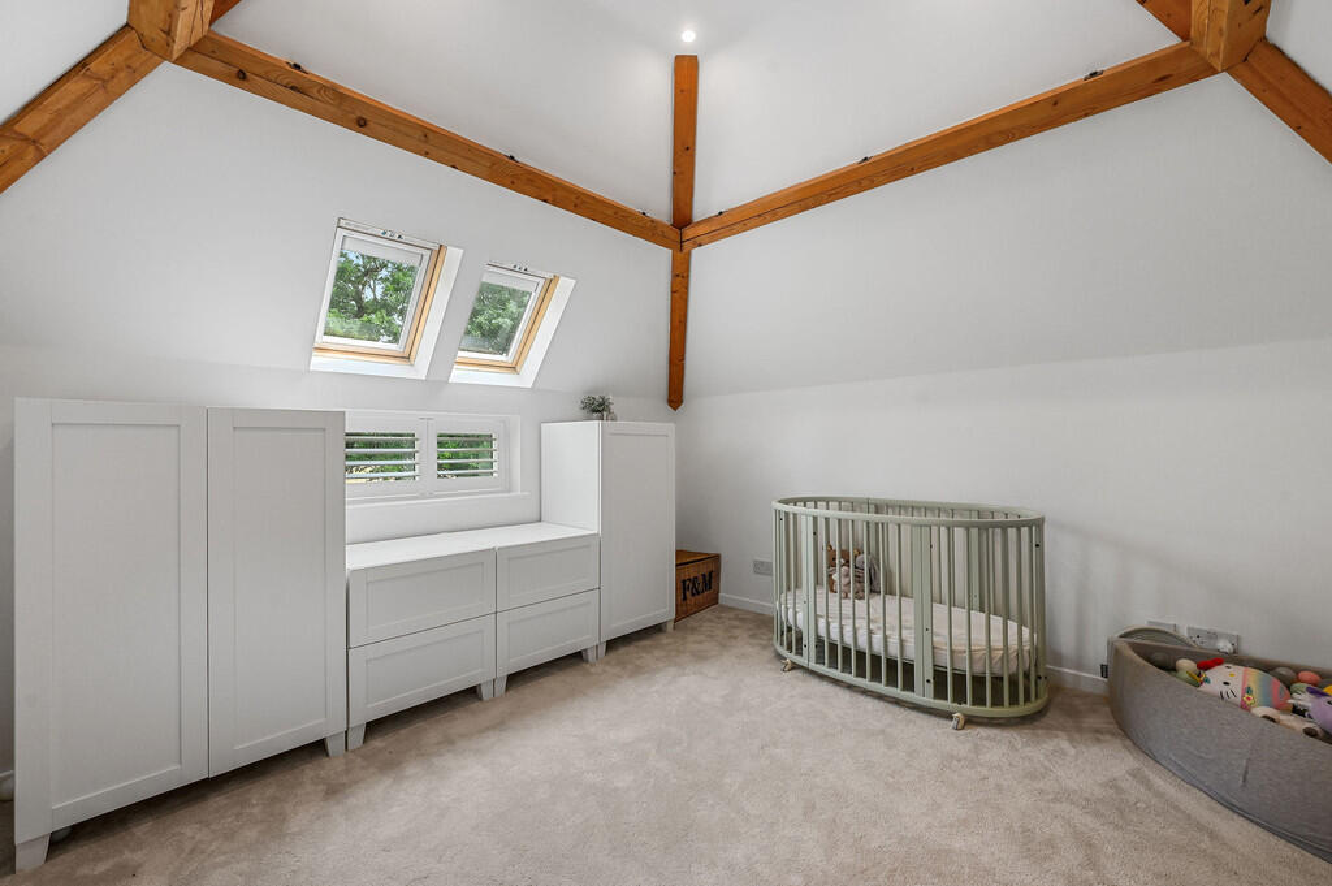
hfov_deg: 104.3
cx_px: 666
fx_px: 518
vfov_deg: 81.1
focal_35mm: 14
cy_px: 443
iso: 400
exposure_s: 1/5
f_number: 8
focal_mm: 14
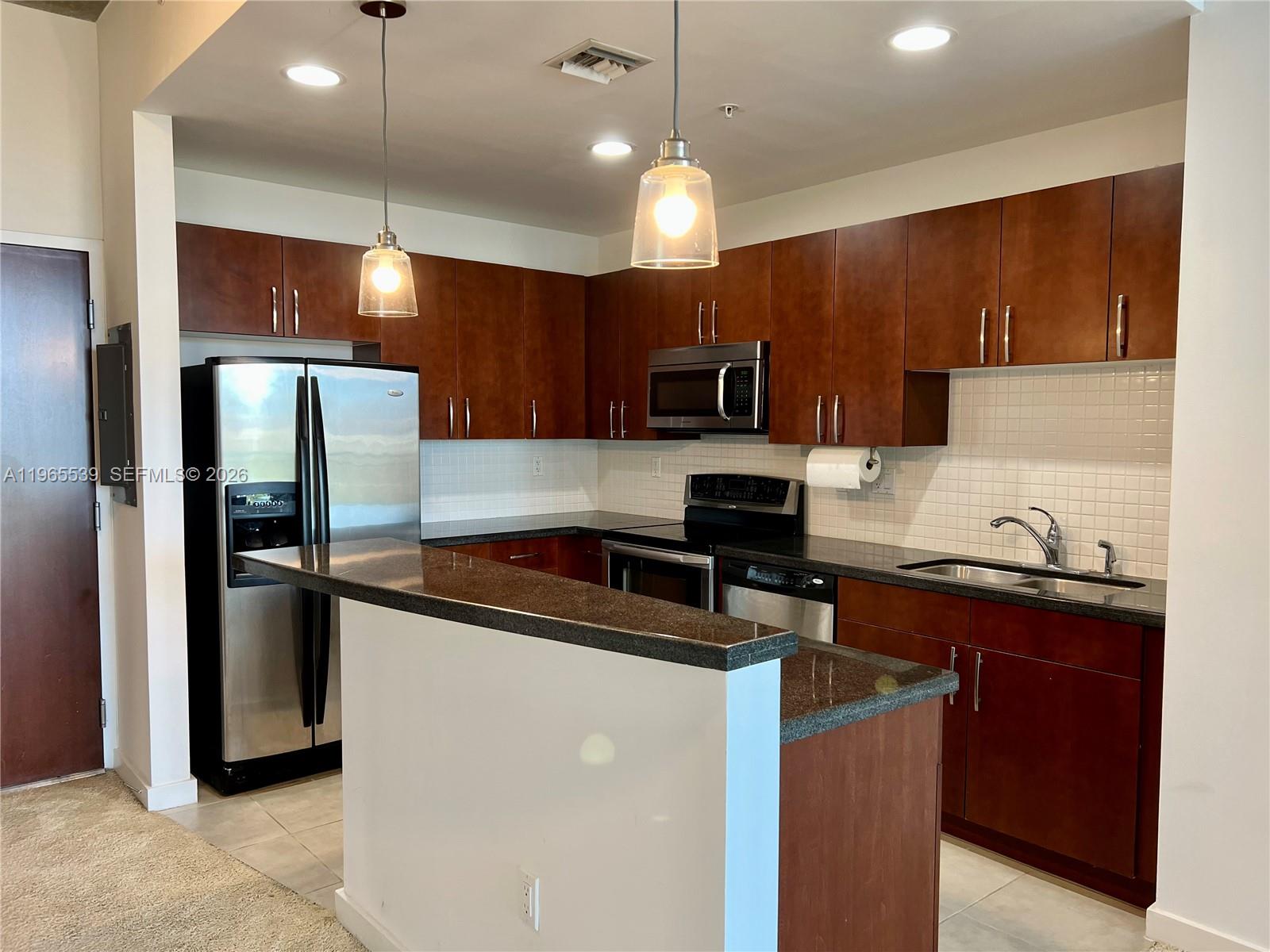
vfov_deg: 53.1
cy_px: 476
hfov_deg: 67.3
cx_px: 635
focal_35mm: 26
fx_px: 954
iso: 125
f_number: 1.5
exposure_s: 1/60
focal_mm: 5.7
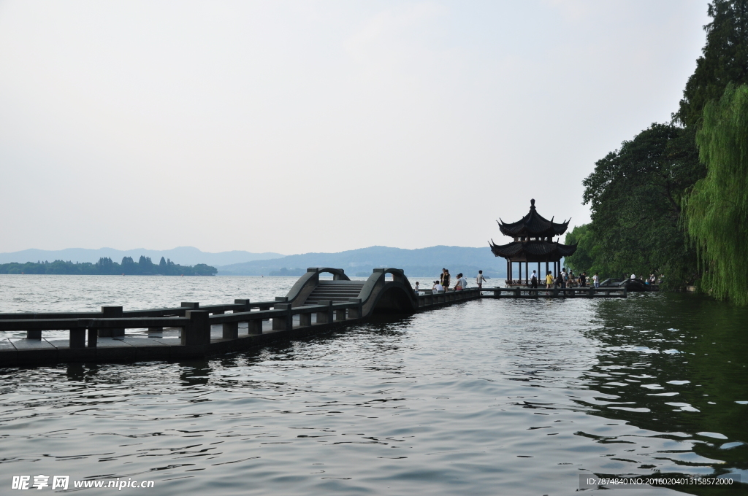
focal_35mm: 38
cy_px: 248
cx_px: 374
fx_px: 778
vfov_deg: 35.4
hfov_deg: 51.3
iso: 200
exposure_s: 1/640
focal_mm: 25
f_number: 7.1
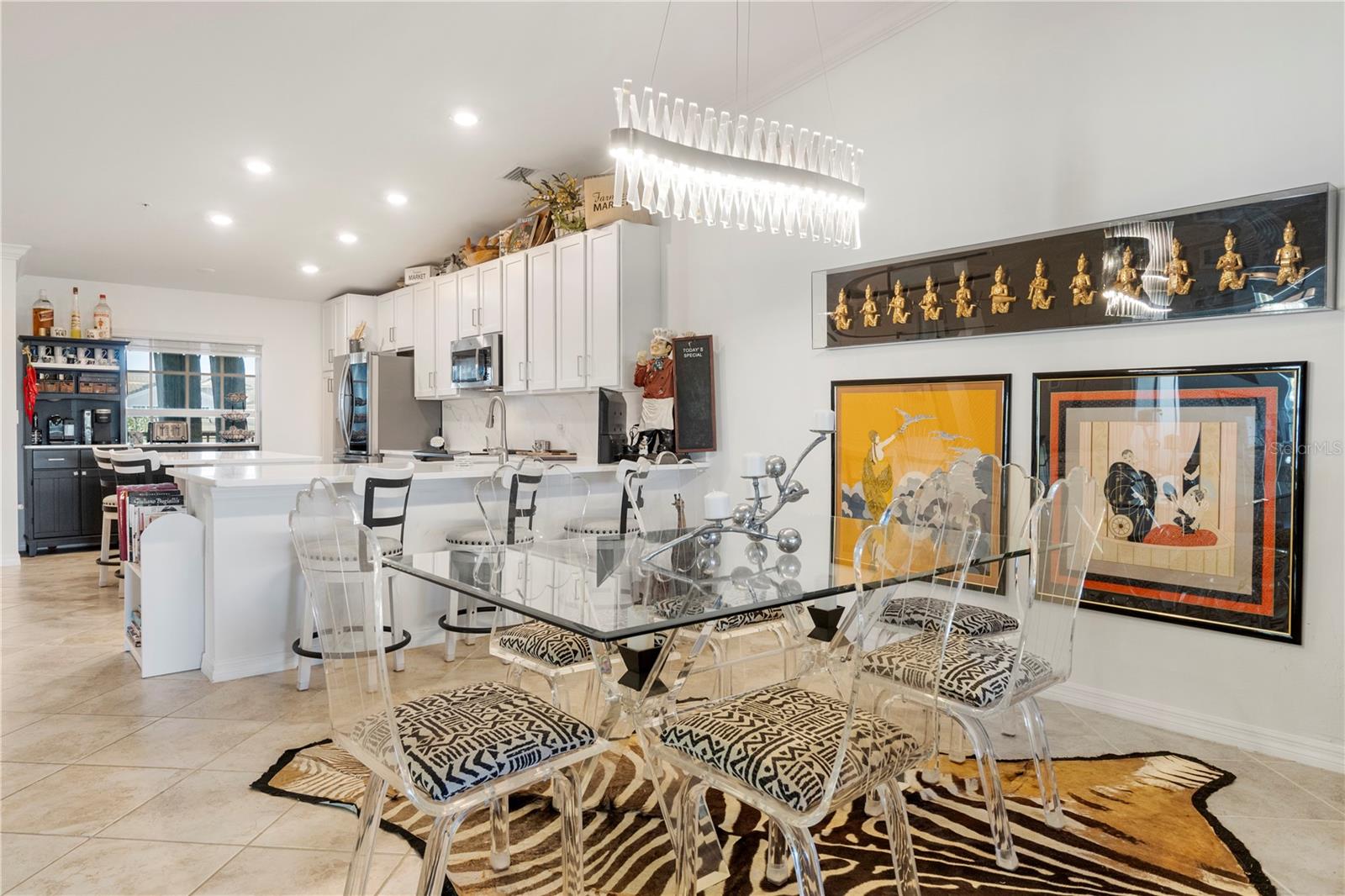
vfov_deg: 54.6
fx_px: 868
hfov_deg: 75.5
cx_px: 672
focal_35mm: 23
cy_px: 448
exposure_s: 1/30
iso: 1250
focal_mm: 15.5
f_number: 4.5
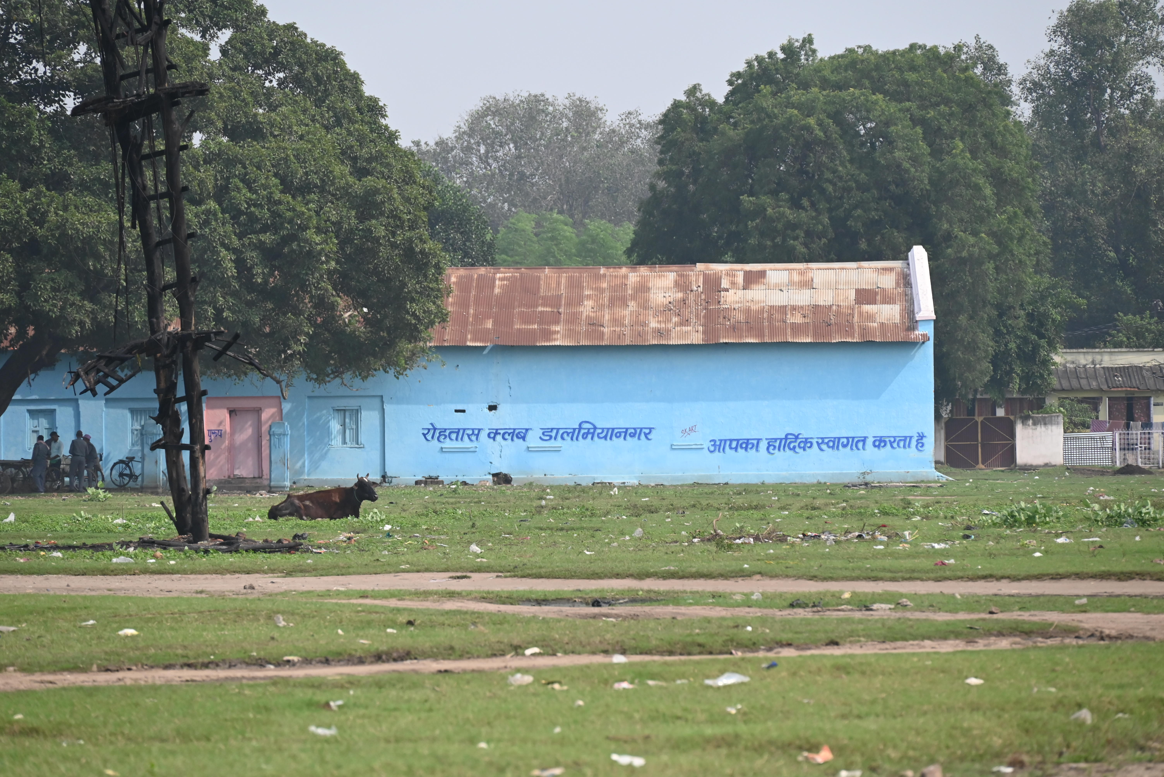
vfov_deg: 6.9
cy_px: 388
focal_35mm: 200
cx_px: 582
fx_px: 6469
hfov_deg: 10.3
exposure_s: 1/3200
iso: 1250
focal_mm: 200
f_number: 7.1
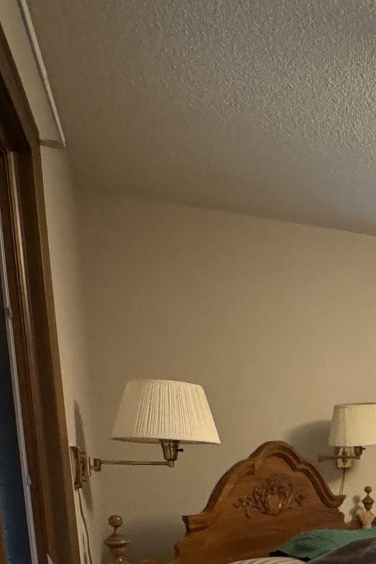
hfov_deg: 23.8
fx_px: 689
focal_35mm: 44
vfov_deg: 39.9
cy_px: 545
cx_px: 574
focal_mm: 2.22
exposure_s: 1/30
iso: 1250
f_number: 2.2
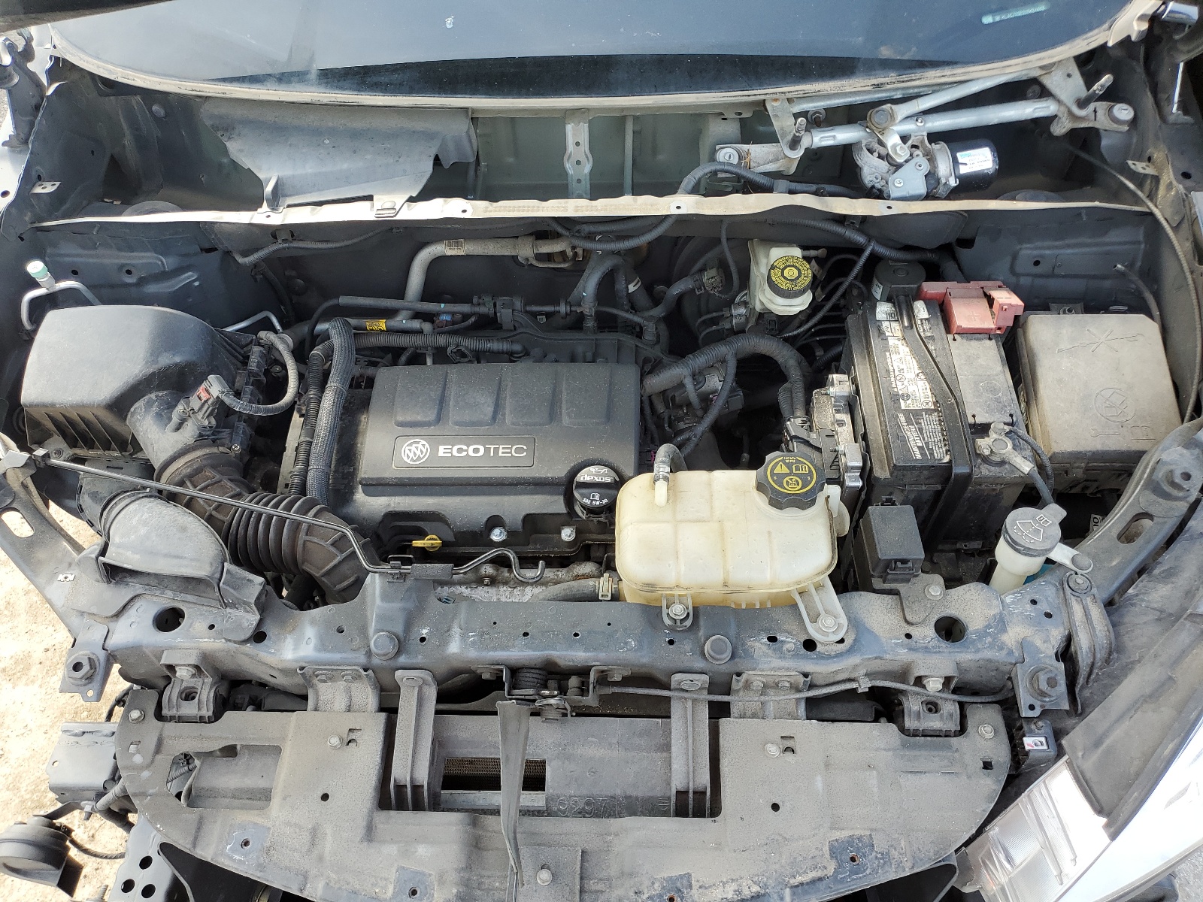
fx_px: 904
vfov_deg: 53.1
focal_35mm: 26
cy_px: 451
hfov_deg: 67.3
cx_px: 602
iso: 50
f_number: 1.5
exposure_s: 1/182
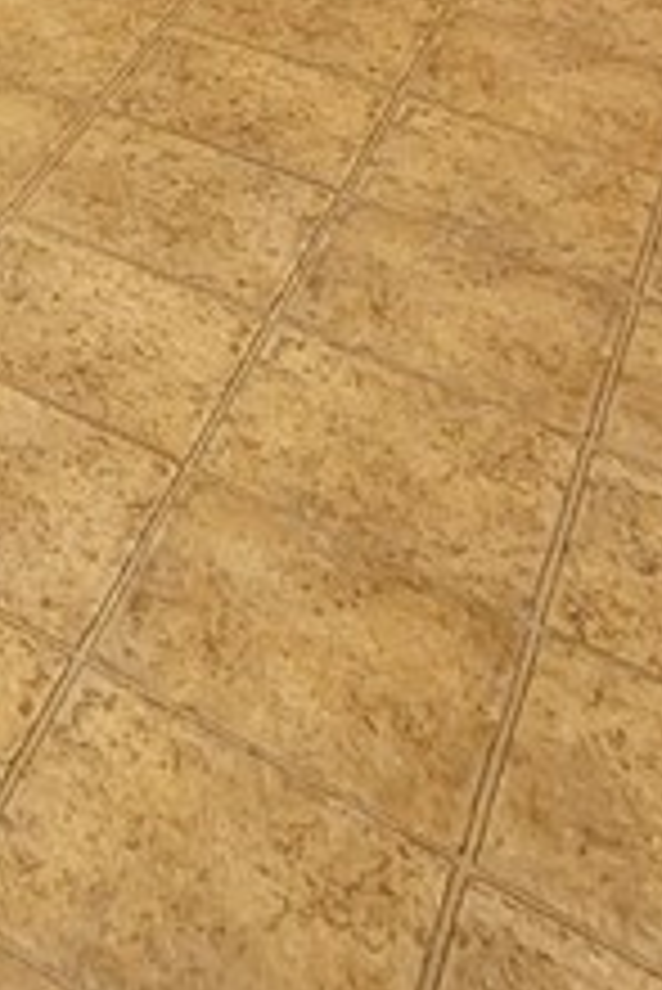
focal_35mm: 63
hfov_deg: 16.0
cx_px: -725
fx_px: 1735
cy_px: -621
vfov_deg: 23.2
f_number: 2.2
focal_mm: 2.2
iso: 400
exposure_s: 1/60
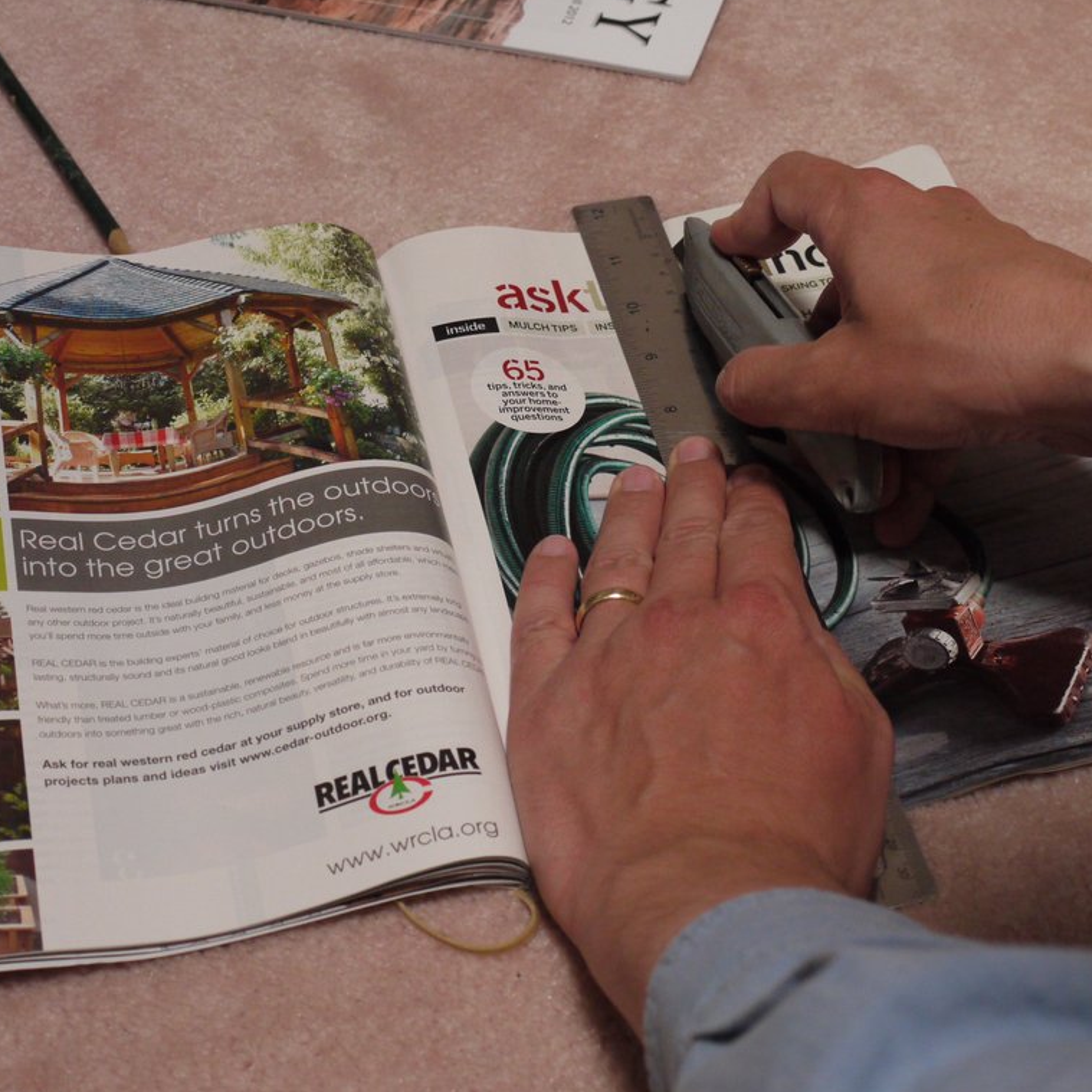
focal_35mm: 62
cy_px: 545
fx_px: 2213
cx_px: 473
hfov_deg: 27.7
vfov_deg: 27.7
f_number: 5
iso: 800
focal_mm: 26
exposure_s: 1/125
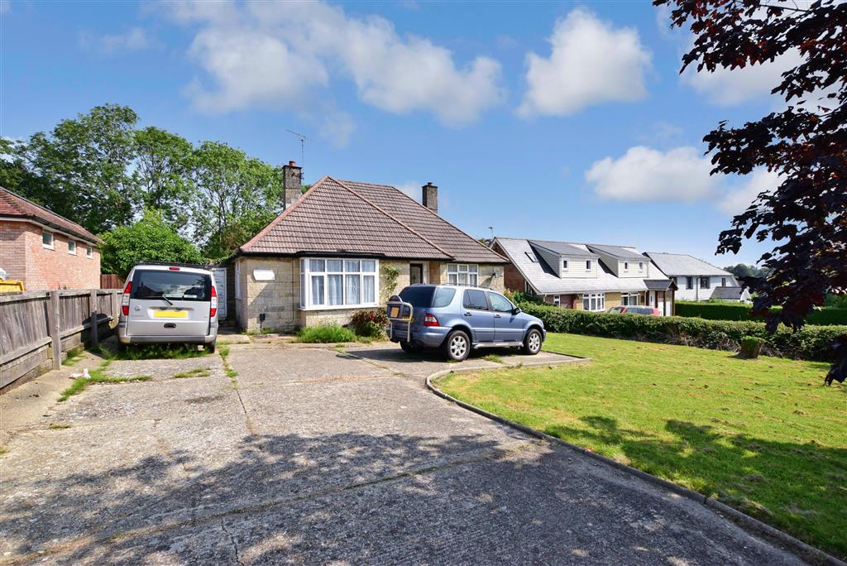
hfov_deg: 100.4
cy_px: 283
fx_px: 353
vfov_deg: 77.4
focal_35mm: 15
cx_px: 424
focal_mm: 10
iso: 640
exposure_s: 1/640
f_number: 13
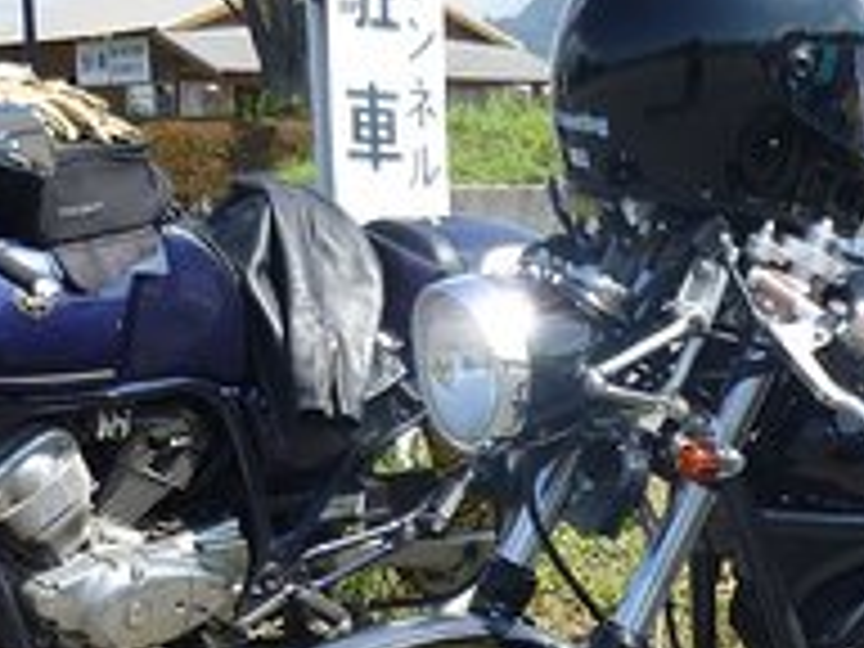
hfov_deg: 34.6
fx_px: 1298
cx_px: 788
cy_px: 554
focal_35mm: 52
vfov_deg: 27.3
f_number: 3.1
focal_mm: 4.5
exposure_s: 1/640
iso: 100
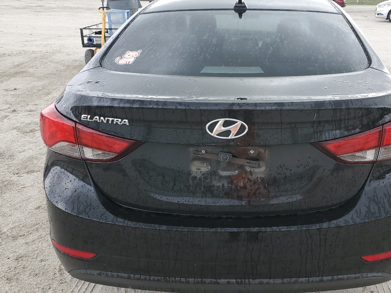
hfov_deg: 51.9
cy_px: 142
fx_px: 395
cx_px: 250
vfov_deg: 40.7
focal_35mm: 35
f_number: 1.5
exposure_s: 1/385
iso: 50
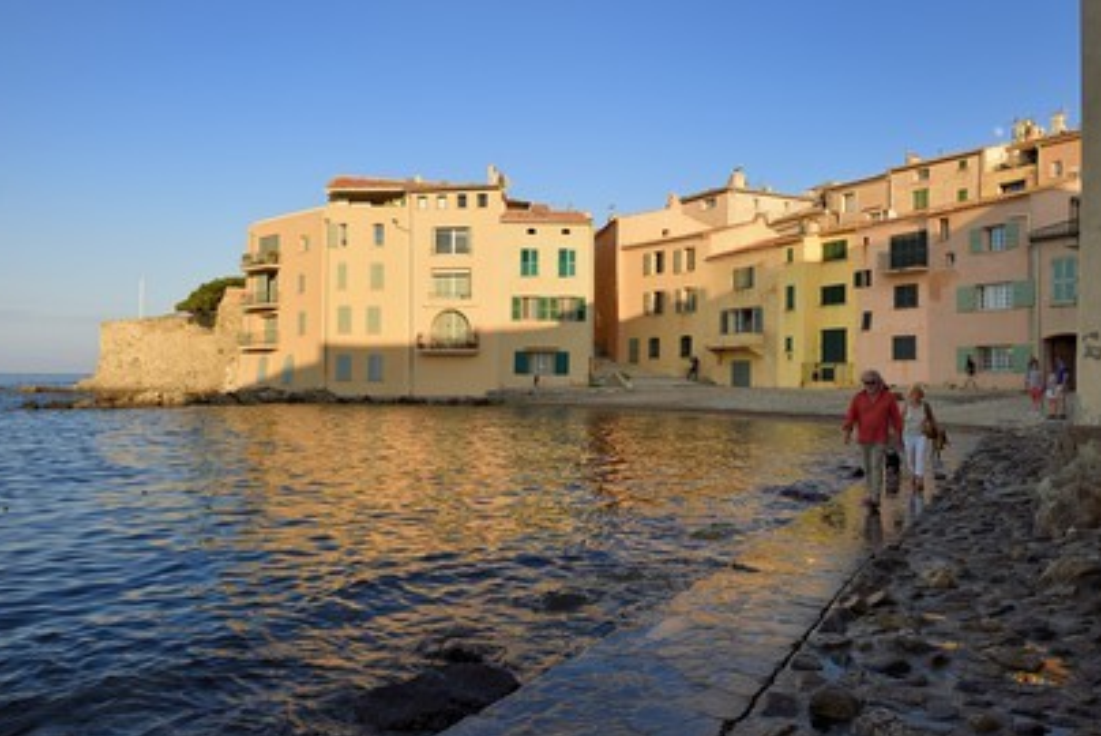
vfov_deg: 48.0
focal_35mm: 27
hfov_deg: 67.3
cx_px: 537
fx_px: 826
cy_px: 371
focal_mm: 26
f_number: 9
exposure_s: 1/250
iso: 200
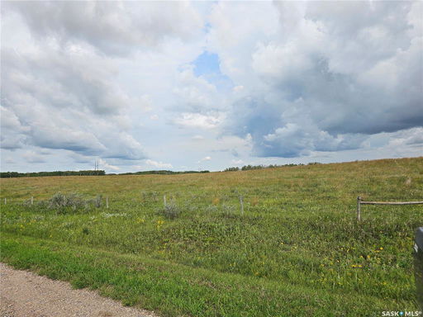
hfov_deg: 73.9
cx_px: 212
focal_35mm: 23
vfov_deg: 58.9
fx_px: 281
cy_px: 158
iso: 10
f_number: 1.7
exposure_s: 1/1501
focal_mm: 6.3
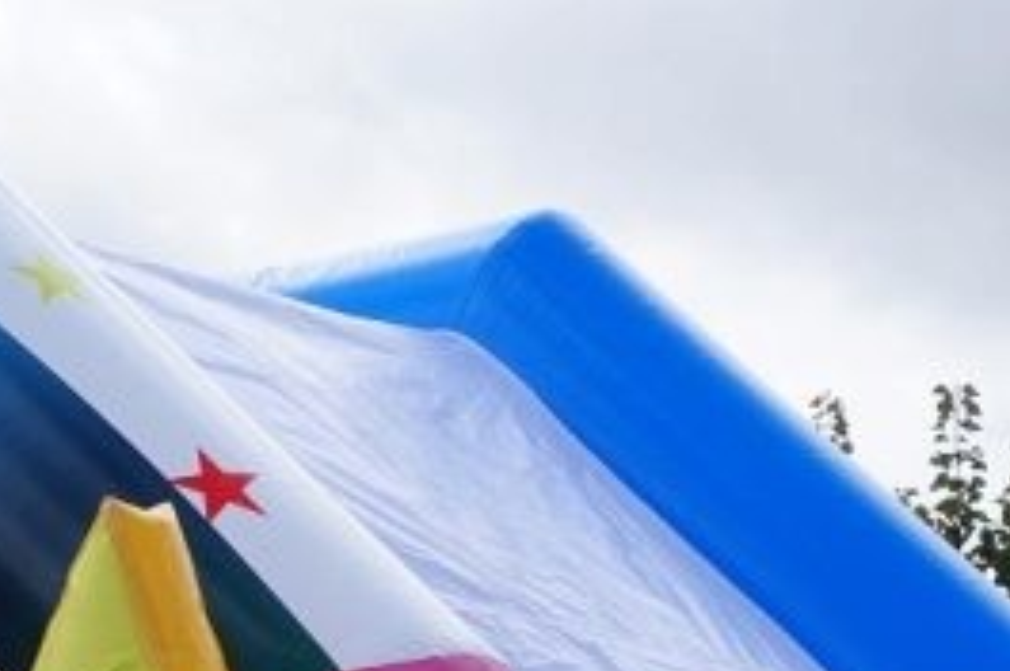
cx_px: -145
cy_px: 1047
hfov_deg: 16.2
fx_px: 3417
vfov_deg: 10.8
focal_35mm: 122
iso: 100
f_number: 14
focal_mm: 21
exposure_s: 1/80
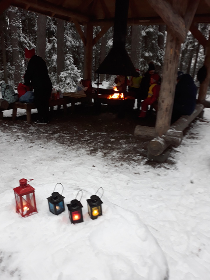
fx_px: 218
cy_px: 140
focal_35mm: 27
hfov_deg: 51.4
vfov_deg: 65.3
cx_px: 105
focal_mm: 3.71
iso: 125
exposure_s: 1/50
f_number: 1.7
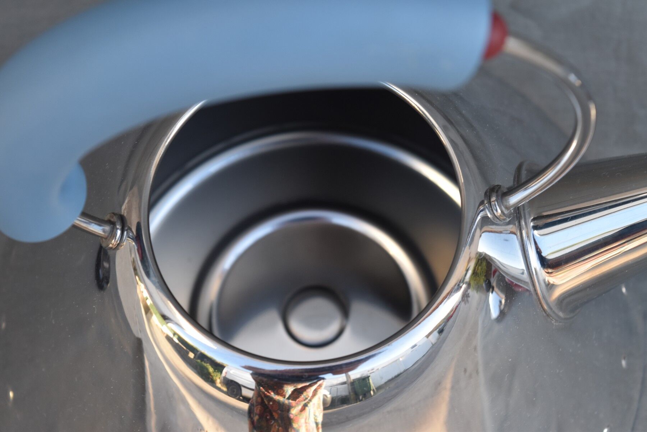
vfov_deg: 16.6
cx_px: 324
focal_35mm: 82
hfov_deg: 24.6
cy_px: 216
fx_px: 1483
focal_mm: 55
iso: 400
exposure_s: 1/160
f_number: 6.3
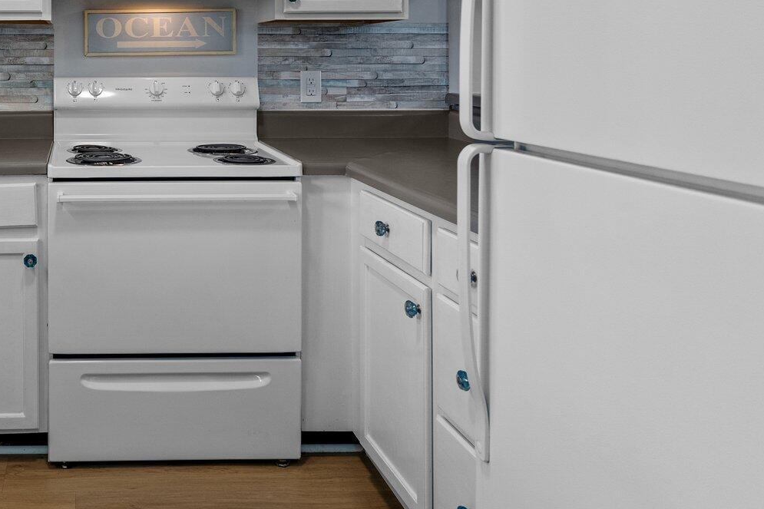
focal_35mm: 35
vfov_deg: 36.0
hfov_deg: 49.3
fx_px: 743
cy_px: 69
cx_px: 94
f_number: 5.6
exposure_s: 1/6
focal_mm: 17
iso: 800
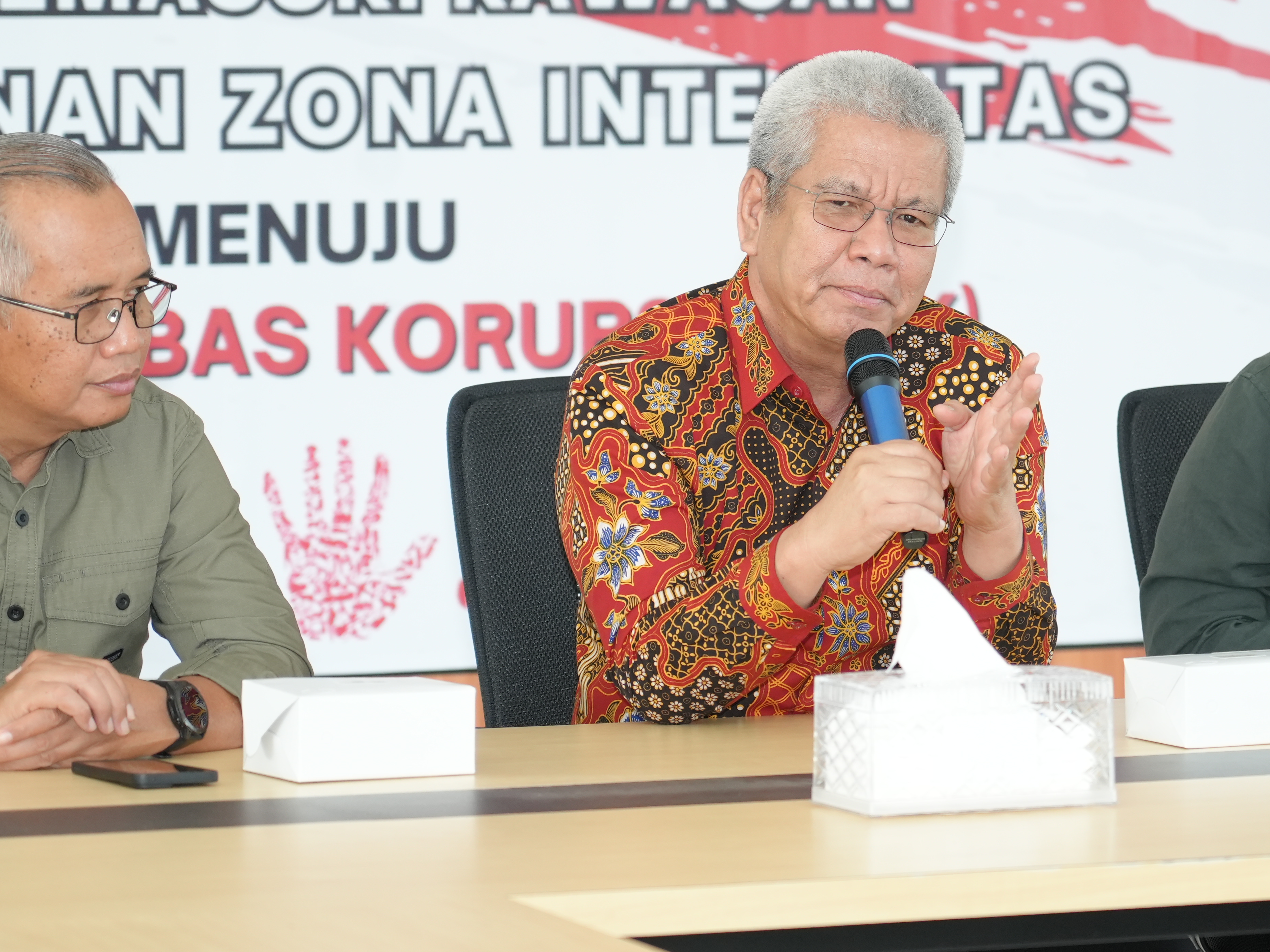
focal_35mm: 190
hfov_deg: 10.4
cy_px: 266
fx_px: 6971
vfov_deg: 7.8
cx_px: 810
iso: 1250
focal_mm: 105
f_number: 4
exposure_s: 1/160
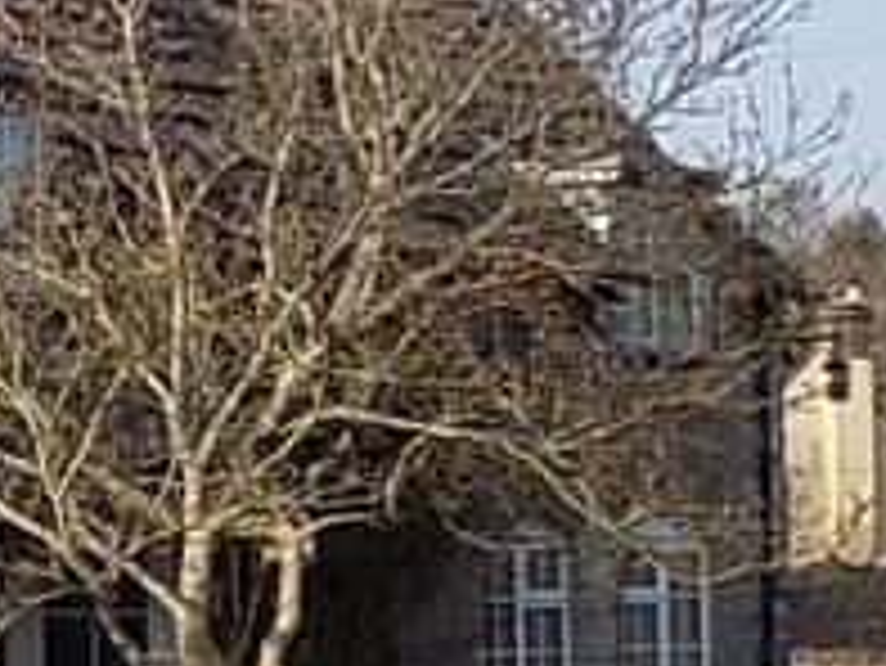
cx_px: -679
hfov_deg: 11.7
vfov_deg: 9.5
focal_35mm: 156
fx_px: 3995
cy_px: 423
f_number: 3.3
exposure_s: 1/500
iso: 80
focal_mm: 5.3
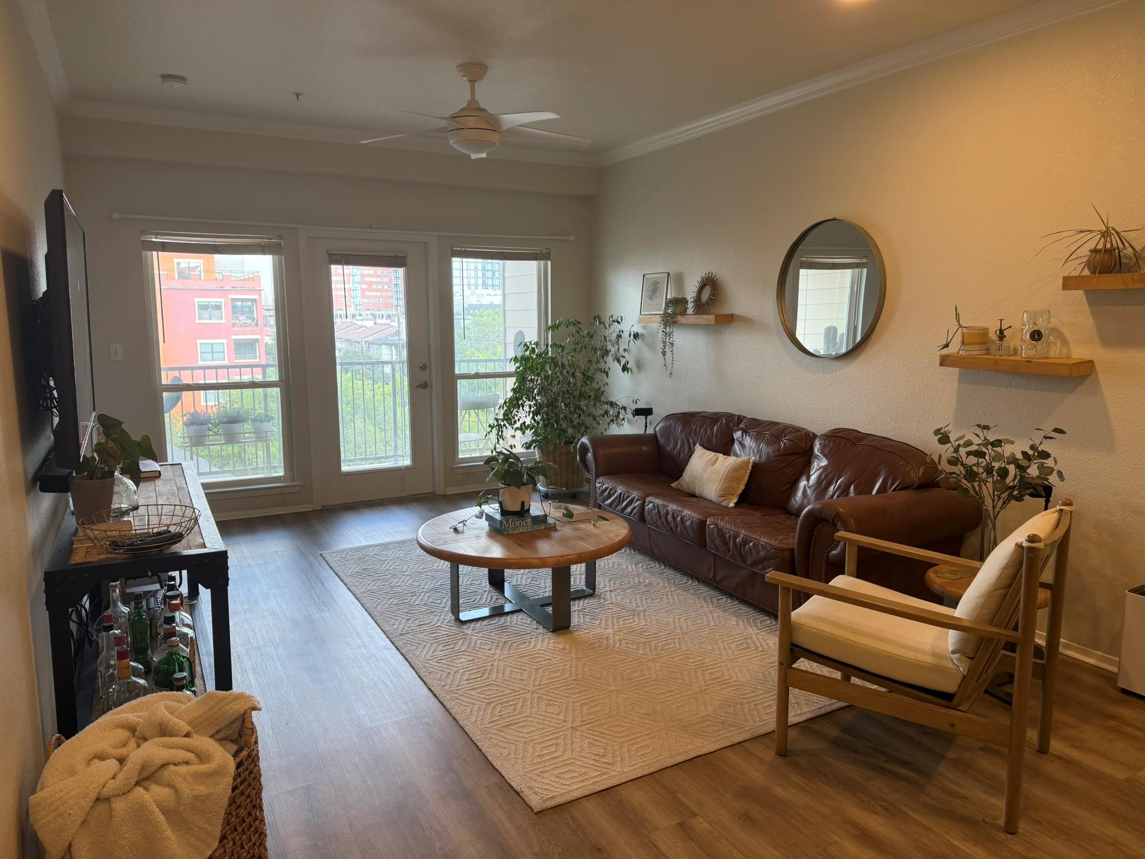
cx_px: 572
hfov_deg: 71.6
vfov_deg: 56.8
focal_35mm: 24
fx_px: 794
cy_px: 430
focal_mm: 6.76
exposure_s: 1/169
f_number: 1.78
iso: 125
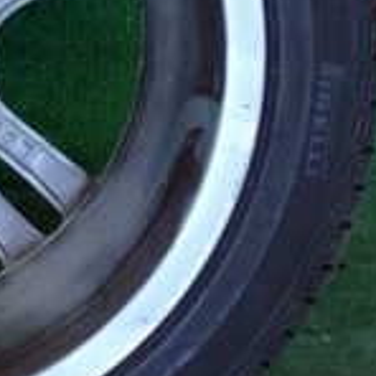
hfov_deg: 11.4
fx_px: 1806
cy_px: 43
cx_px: -188
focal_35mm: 147
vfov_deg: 11.8
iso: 320
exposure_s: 1/125
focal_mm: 7.31
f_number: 2.8
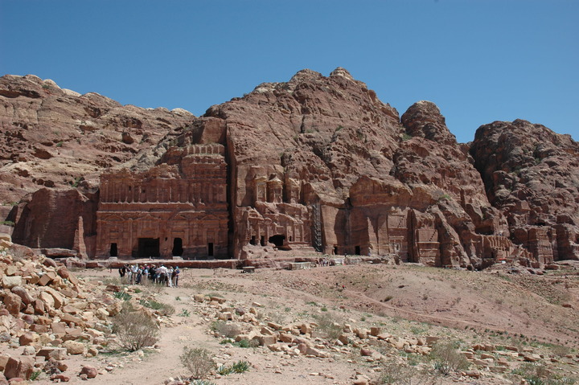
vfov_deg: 39.9
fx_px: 530
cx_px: 290
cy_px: 192
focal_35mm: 33
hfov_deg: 57.3
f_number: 10
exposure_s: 1/400
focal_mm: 22
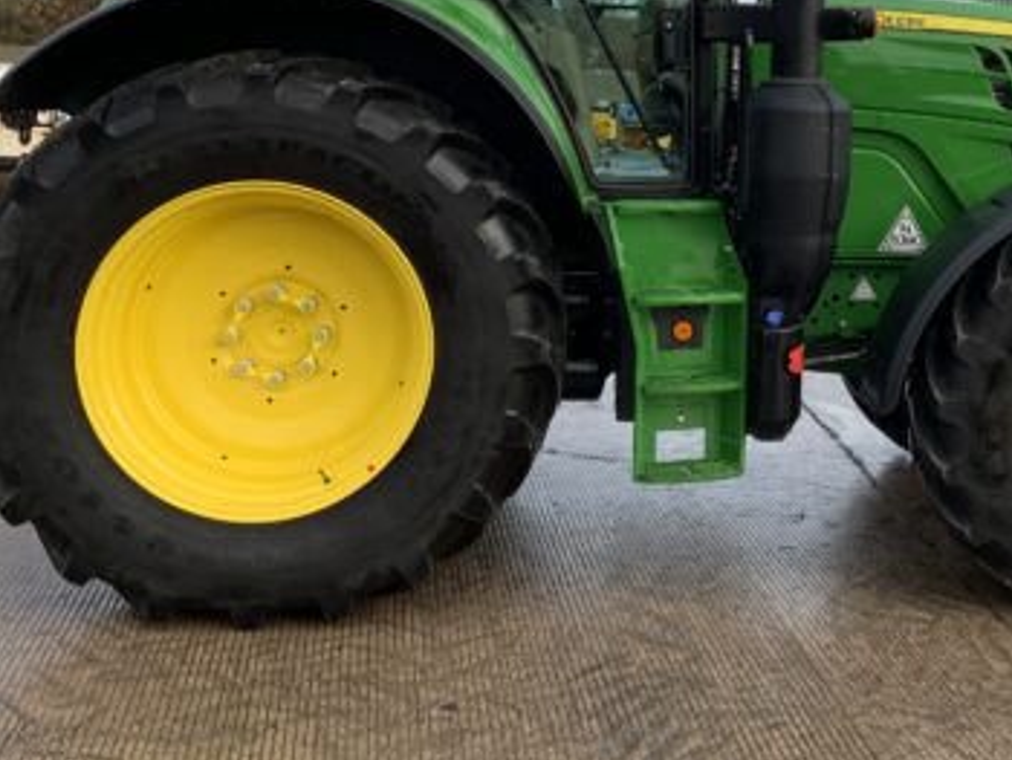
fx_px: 1551
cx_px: 784
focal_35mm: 53
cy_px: 127
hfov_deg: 35.2
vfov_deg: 26.9
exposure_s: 1/344
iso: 16
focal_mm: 3
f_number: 1.8
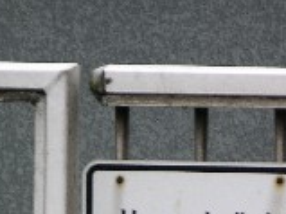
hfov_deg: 1.9
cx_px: 186
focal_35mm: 1033
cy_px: 221
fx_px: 8528
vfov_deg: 1.4
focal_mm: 71.2
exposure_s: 1/50.8
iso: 50
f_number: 4.2
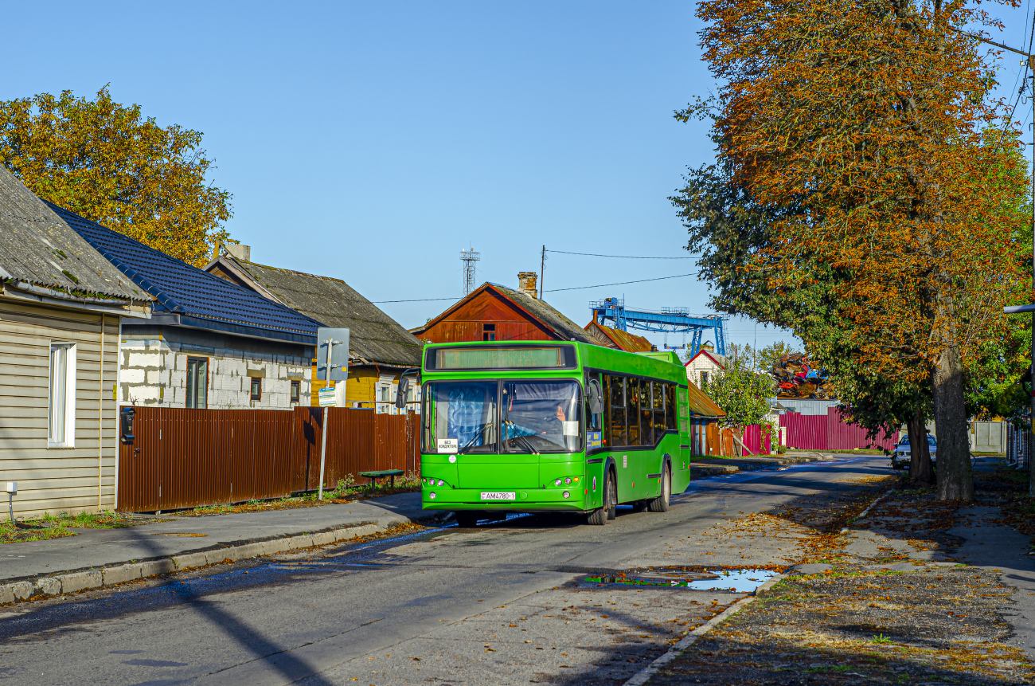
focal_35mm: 75
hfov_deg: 27.0
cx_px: 518
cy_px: 343
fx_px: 2152
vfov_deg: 18.1
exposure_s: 1/320
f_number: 7.1
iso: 100
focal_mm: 50
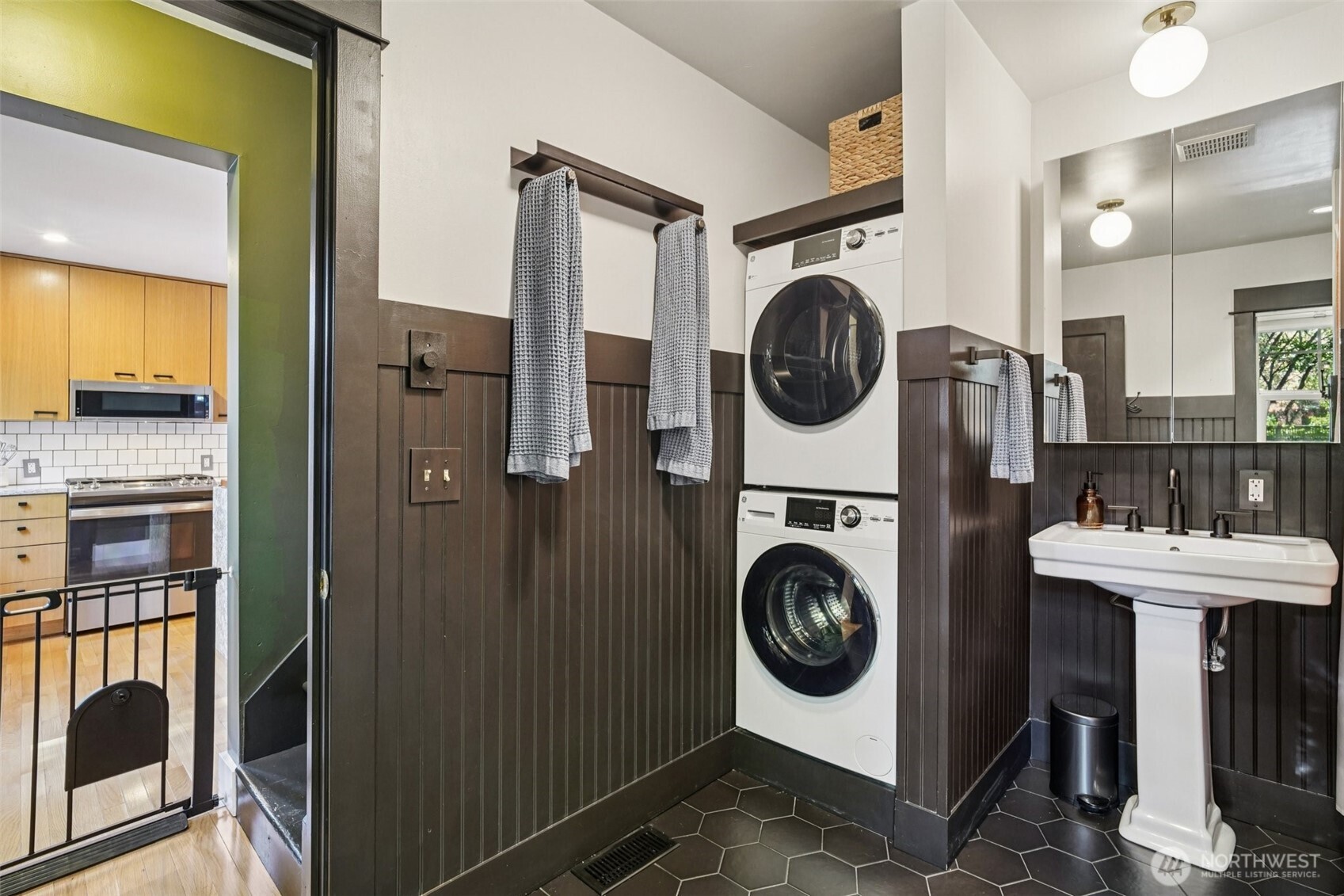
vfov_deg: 73.7
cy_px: 448
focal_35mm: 16
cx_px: 672
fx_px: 597
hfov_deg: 96.7
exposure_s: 1/2.5
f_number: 8
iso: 1600
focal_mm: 16
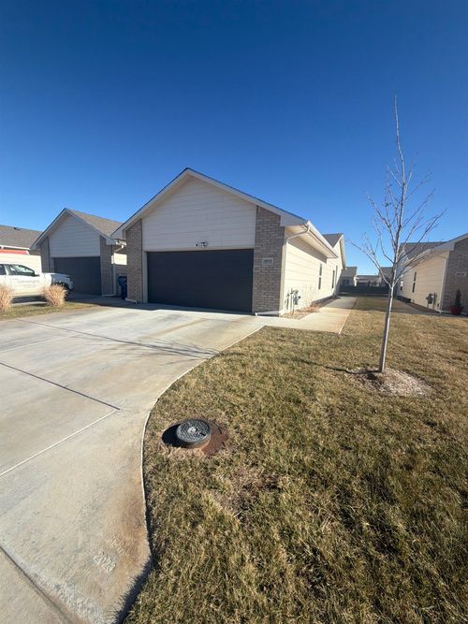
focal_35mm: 14
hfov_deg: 85.7
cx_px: 234
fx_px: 252
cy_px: 312
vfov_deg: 102.1
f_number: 2.2
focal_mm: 2.22
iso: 25
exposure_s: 1/770
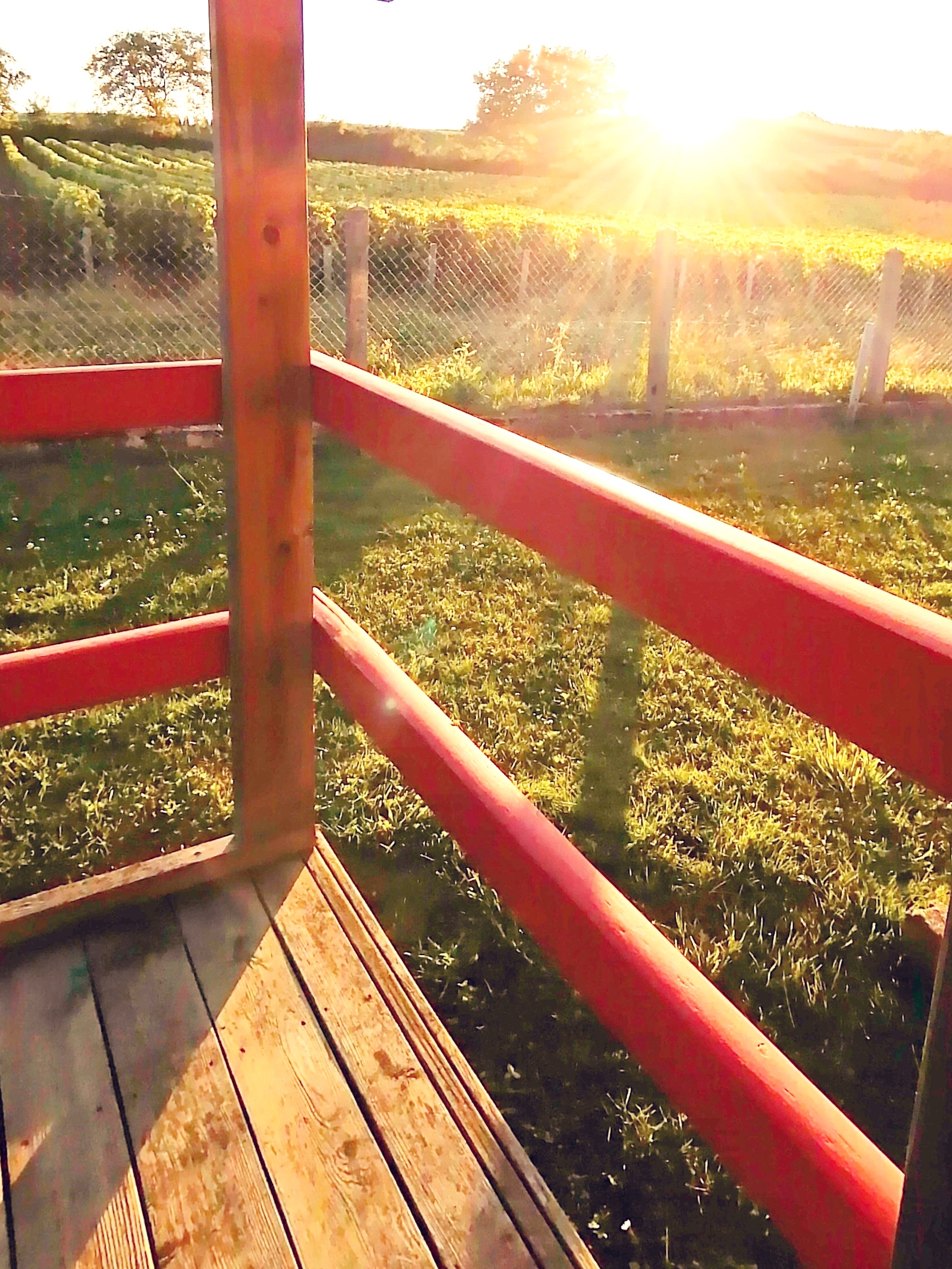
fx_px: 917
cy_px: 407
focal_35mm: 25
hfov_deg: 54.7
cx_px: 540
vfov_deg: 67.2
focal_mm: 2.84
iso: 50
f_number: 2.4
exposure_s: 1/1031
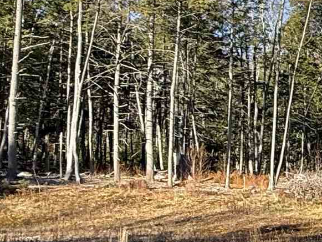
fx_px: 688
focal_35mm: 74
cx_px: 529
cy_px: 152
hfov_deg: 20.8
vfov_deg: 19.9
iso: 50
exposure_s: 1/644
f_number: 2.2
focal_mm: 2.22
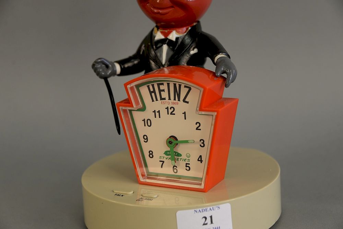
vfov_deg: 19.5
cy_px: 114
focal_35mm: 70
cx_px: 172
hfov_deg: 28.8
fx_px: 667
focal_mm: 70
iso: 800
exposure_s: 1/125
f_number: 5
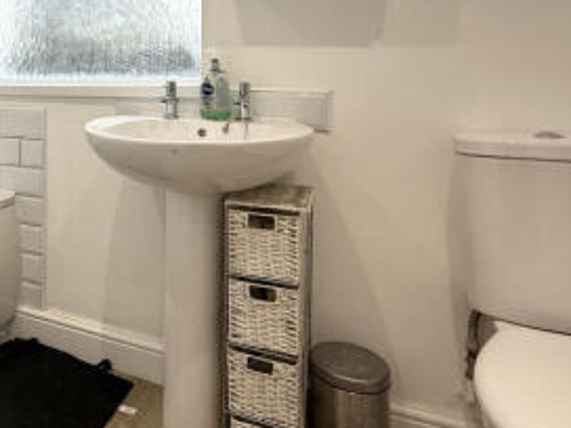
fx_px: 495
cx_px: 89
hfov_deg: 54.5
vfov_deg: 44.8
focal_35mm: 30
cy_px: 95
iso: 64
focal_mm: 2.22
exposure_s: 1/99
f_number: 2.2
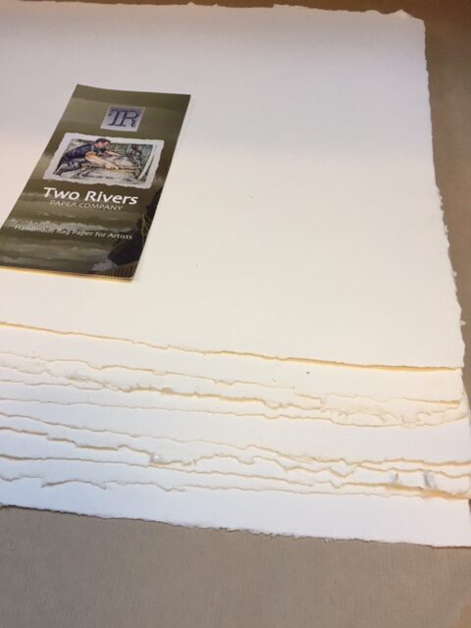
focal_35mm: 29
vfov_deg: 61.7
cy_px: 314
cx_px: 236
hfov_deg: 48.2
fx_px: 526
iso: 50
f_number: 2.2
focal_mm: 4.15
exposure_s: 1/33
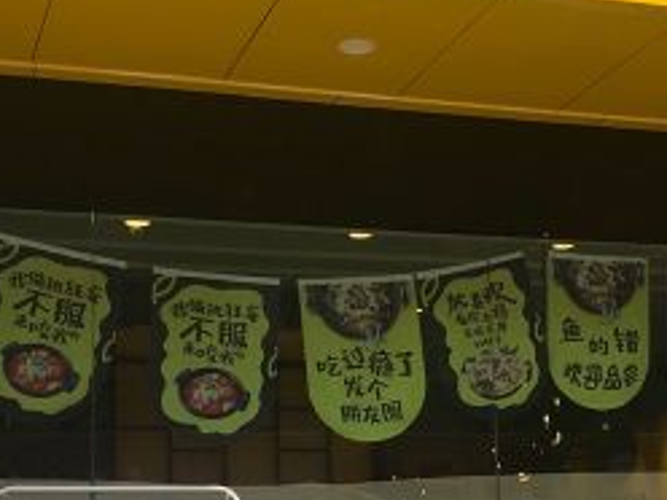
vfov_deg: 18.6
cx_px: 468
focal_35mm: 79
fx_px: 1522
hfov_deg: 24.5
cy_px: 364
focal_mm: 3.99
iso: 20
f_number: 1.8
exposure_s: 1/1330
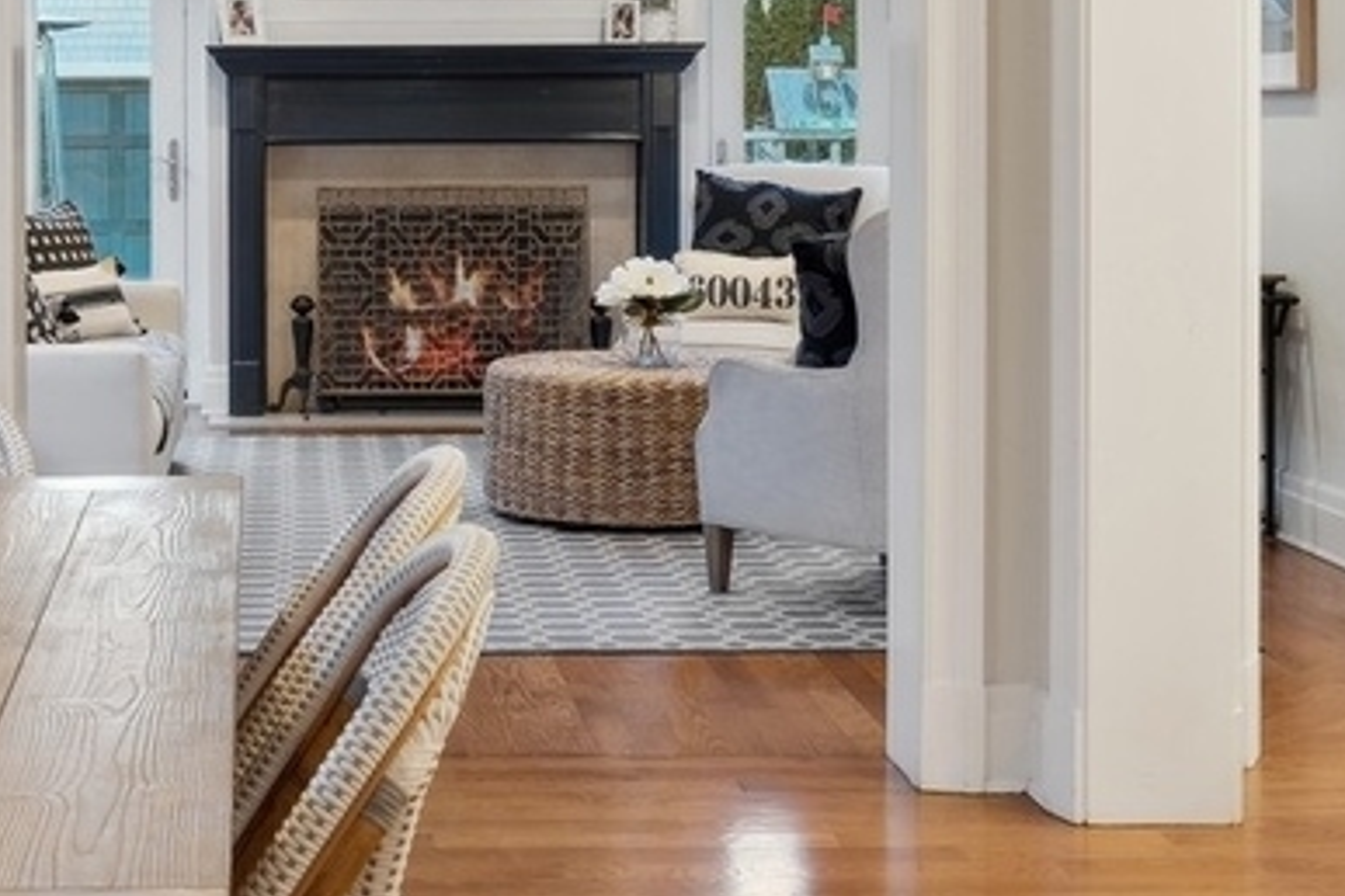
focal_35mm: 67
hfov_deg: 29.5
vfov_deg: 20.0
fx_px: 2503
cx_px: 306
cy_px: 132
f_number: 9
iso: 320
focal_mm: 16
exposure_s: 1/2
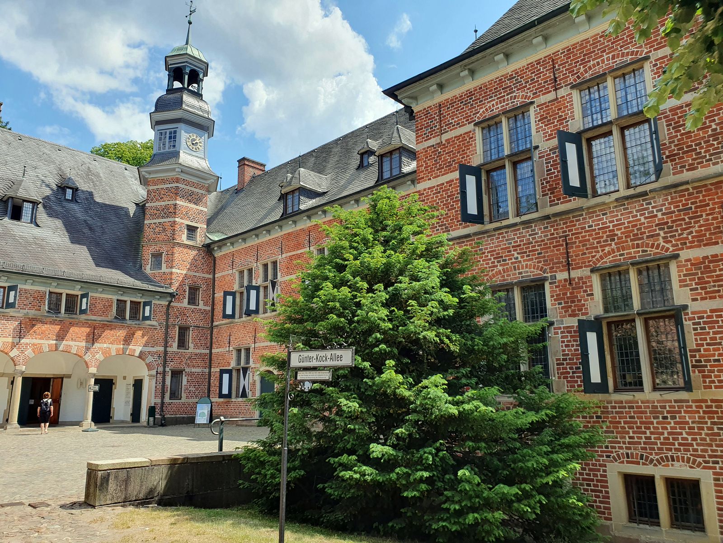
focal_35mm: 26
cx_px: 362
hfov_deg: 67.3
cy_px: 272
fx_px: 543
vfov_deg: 53.1
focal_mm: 4.3
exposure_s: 1/1152
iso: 50
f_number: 2.4
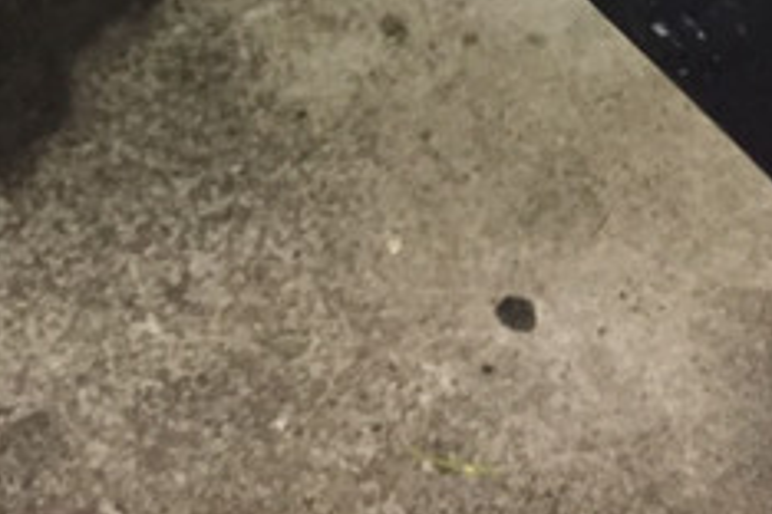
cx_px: 135
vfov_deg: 11.9
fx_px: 2209
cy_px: -504
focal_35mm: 103
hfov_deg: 19.6
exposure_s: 1/17
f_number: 2.2
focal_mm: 4.15
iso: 400
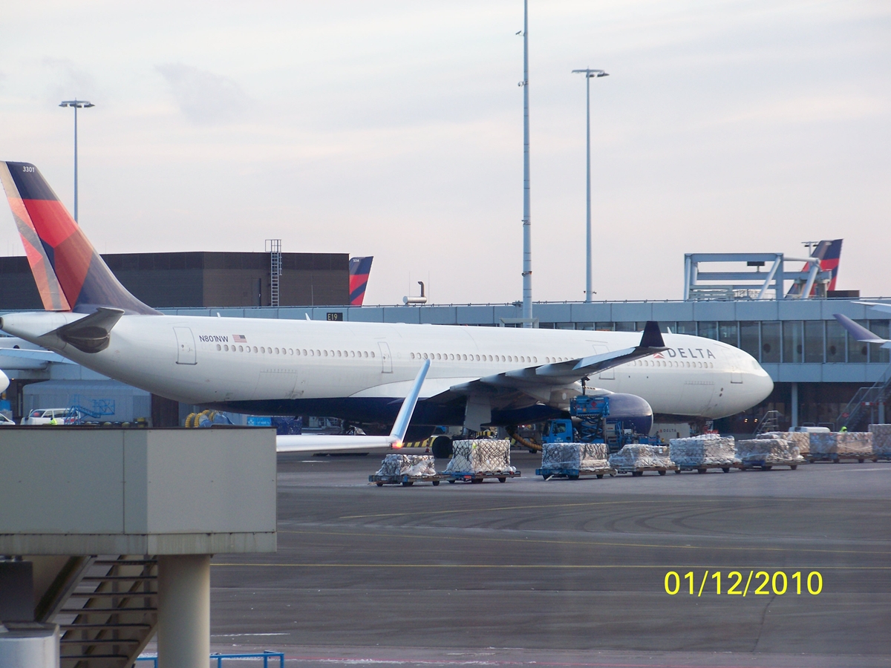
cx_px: 446
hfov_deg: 9.9
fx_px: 5148
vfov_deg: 7.4
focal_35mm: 200
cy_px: 334
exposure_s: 1/125
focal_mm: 29.3
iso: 64
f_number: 3.6
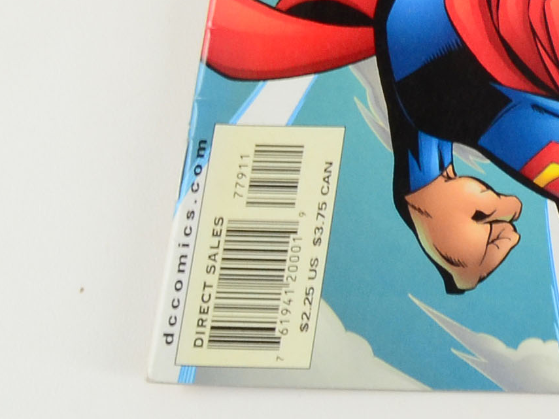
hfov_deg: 9.9
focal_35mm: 166
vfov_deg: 8.3
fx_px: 2680
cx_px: 1493
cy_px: -527
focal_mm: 20
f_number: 14
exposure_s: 1/160
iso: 200
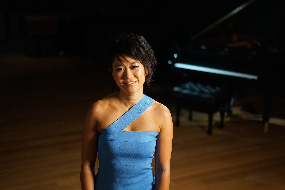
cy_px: 95
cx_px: 142
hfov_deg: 39.6
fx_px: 396
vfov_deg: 27.0
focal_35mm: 50
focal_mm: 50
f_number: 1.8
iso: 1000
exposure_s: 1/100
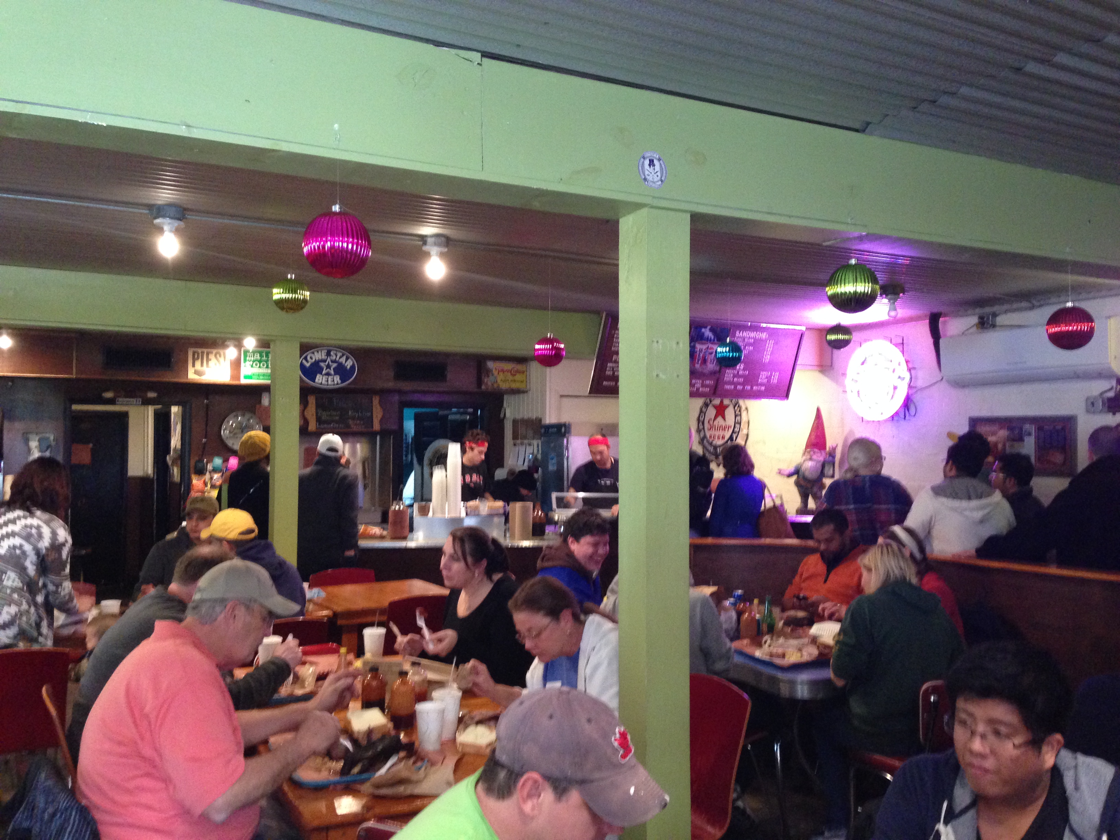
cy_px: 420
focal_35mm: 33
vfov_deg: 42.9
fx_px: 1068
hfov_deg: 55.4
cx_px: 560
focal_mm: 4.12
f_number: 2.4
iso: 400
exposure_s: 1/20
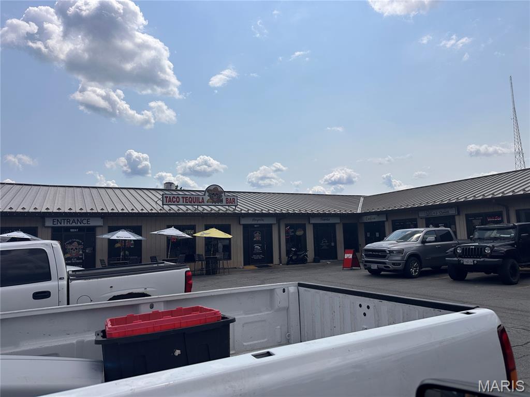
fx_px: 367
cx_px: 265
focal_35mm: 24
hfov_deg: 71.6
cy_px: 198
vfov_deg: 56.8
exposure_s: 1/12048
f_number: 1.78
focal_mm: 6.86
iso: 80
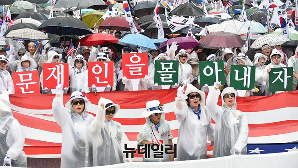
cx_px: 149
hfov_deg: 25.3
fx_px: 664
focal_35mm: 84
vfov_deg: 14.4
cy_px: 69
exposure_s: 1/320
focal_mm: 80
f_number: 5
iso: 250
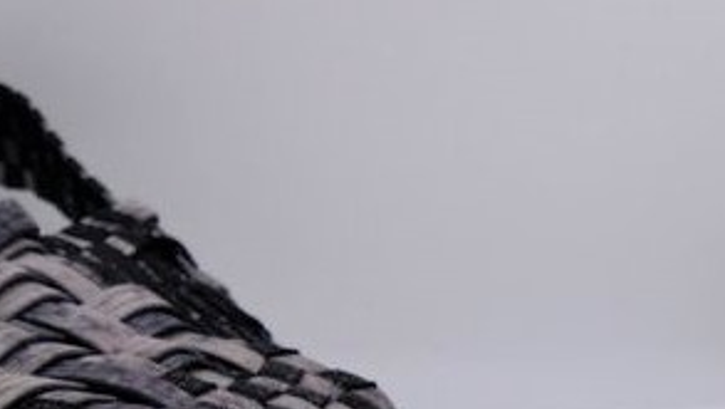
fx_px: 1115
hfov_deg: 33.0
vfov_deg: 19.6
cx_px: 1
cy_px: 481
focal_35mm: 58
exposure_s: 1/320
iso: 100
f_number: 4
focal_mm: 4.5
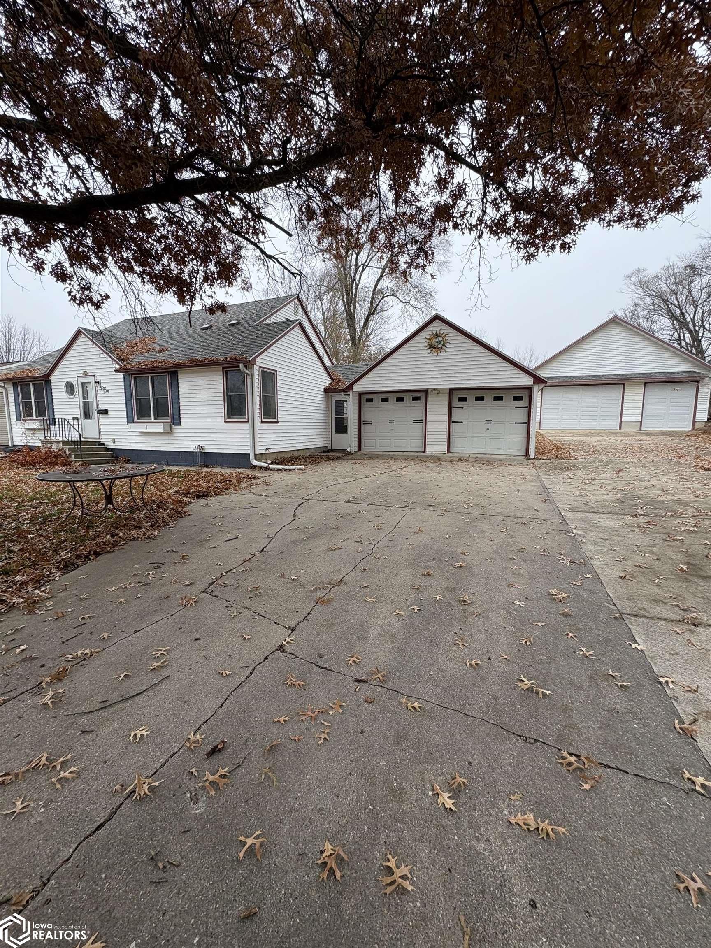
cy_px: 474
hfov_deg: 85.7
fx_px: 383
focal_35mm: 14
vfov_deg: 102.1
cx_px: 356
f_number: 2.2
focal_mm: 2.22
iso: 50
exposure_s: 1/160
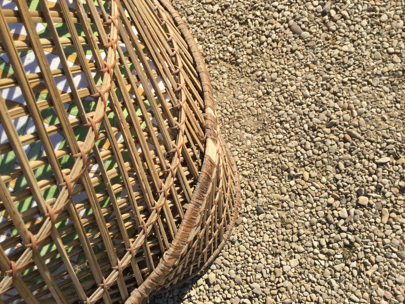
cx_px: 202
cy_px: 152
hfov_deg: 58.4
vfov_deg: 45.4
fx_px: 363
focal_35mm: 31
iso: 25
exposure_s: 1/1101
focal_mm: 3.3
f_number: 2.4
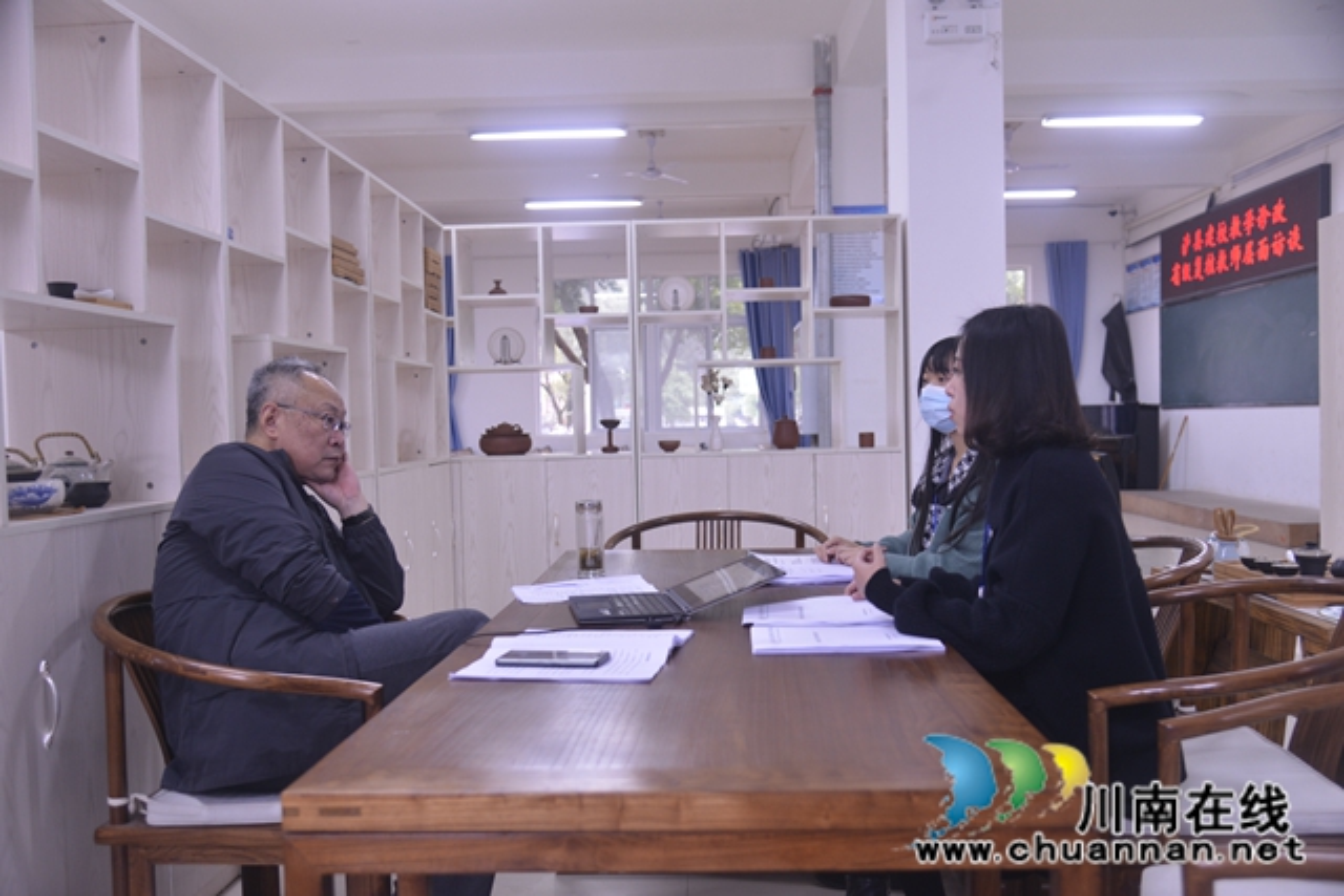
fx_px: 1120
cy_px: 448
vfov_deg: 43.6
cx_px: 672
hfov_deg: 61.9
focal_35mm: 30
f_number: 4
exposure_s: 1/25
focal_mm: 30
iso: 800
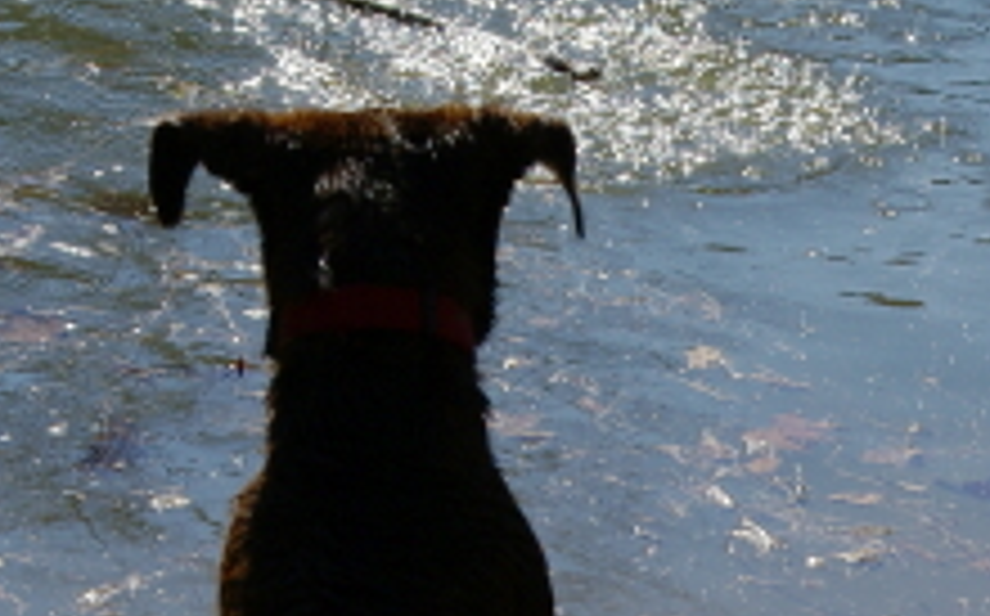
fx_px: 5252
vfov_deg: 6.7
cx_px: 1084
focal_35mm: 195
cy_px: 690
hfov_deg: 10.6
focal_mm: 35
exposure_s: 1/640
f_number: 8
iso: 200
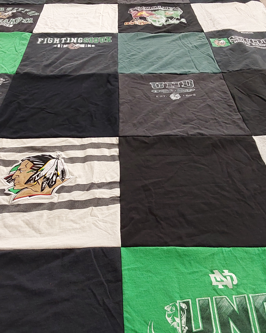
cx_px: 124
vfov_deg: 49.1
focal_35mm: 37
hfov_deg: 40.1
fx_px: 364
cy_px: 165
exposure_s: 1/60
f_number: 1.9
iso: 200
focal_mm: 2.91
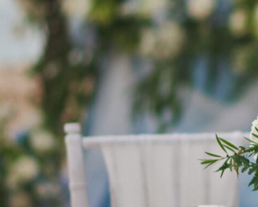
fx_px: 3270
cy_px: 140
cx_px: 344
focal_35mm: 428
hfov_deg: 4.5
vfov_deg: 3.6
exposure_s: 1/3200
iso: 160
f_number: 1.8
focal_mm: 85
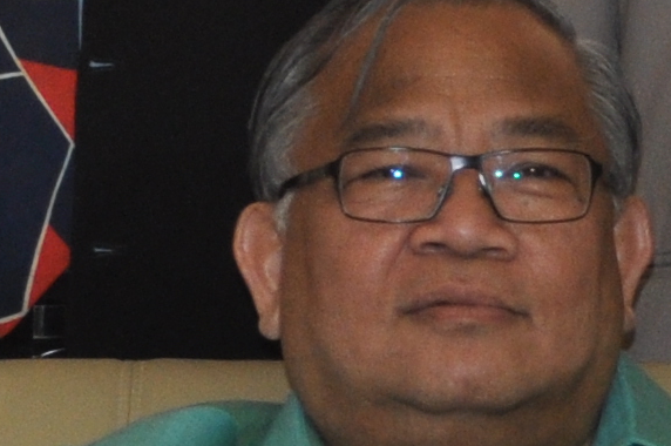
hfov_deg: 5.7
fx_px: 6702
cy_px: 224
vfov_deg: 3.8
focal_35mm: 360
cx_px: 609
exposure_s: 1/125
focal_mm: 32
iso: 500
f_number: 4.8
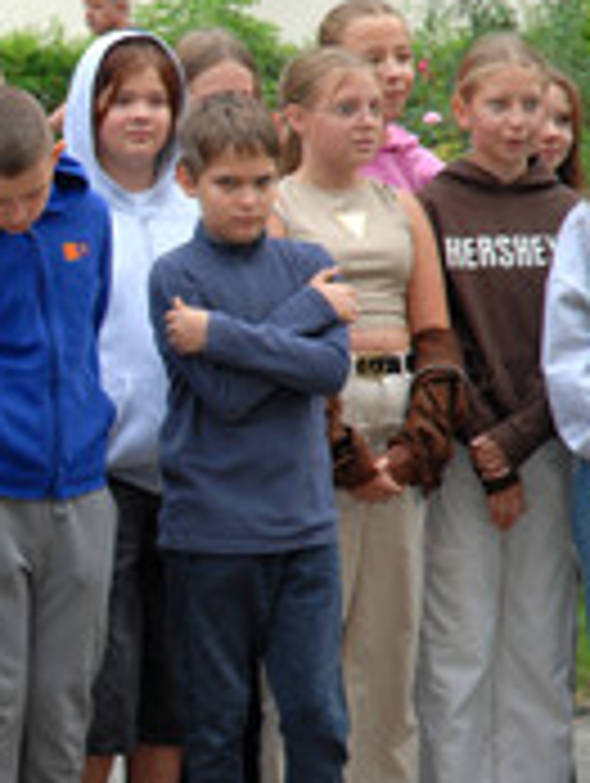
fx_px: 5577
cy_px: 392
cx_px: -261
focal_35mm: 246
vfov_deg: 8.0
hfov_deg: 6.0
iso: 200
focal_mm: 70
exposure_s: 1/125
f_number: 5.6
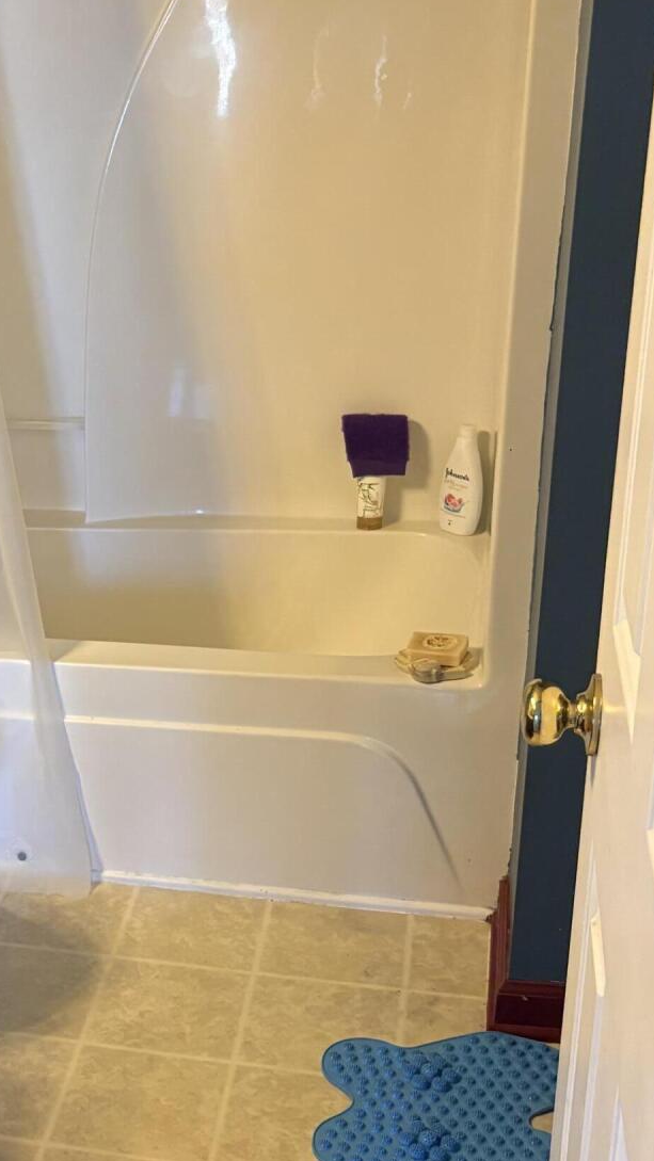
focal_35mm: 52
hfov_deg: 22.0
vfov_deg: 39.8
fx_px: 1602
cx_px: -32
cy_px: 664
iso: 250
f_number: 1.6
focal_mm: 5.96
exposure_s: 1/60
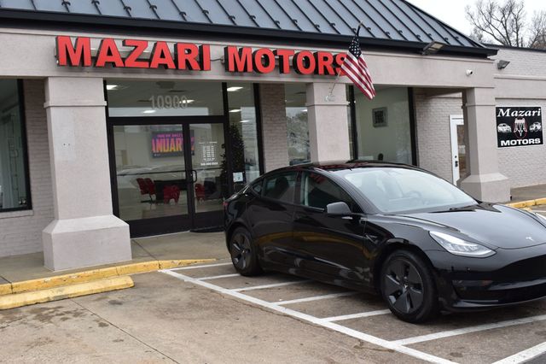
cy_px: 182
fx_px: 591
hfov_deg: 49.6
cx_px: 273
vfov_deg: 34.2
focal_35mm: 39
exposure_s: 1/100
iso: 400
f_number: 9
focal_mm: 26
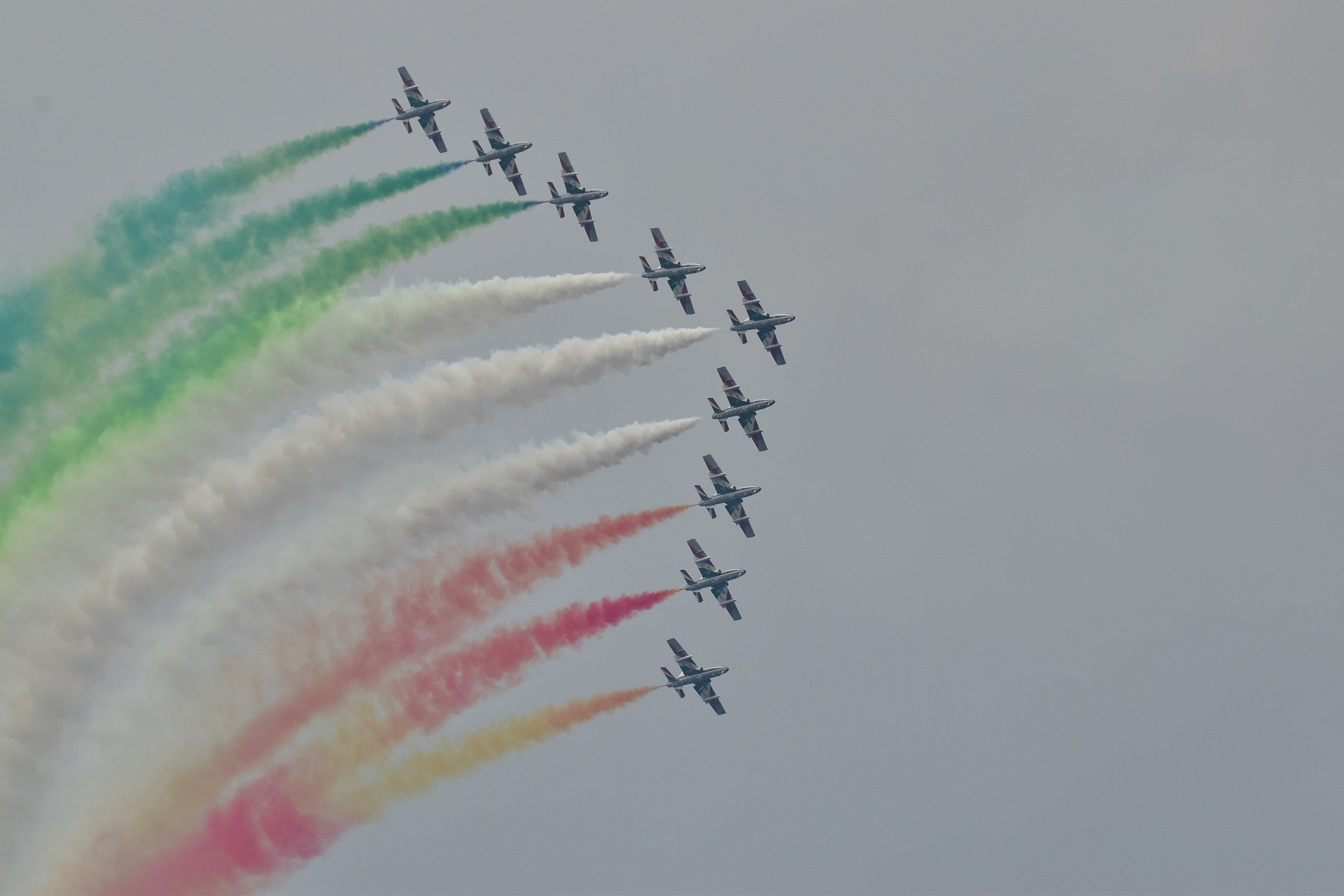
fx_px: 6495
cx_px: 672
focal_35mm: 174
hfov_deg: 11.8
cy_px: 448
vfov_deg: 7.9
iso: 500
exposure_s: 1/1600
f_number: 11
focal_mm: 116
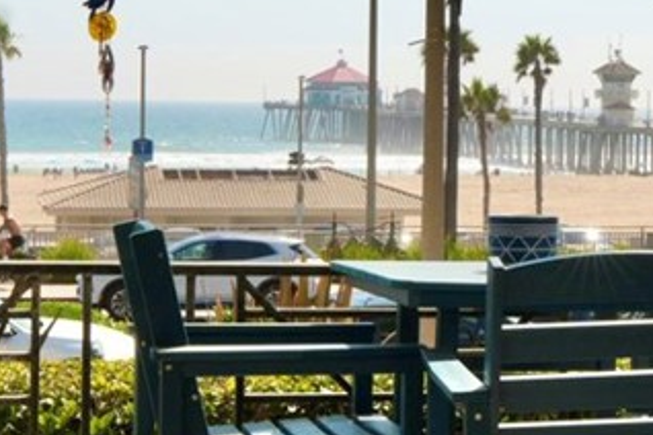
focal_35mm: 116
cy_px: 154
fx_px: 2104
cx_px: 501
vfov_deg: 11.8
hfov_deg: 17.5
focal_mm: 24
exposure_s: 1/125
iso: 100
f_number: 13
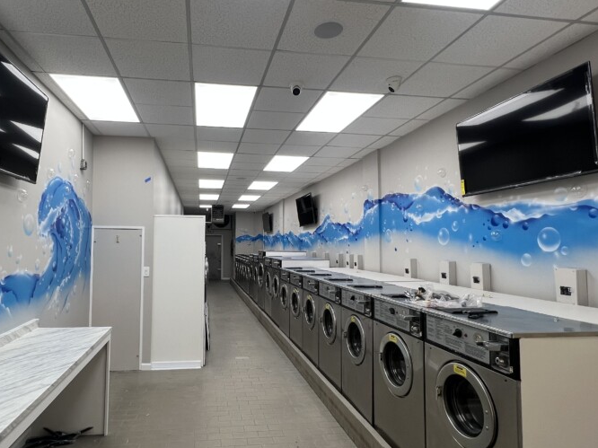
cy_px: 228
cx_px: 251
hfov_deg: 81.1
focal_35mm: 20
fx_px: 345
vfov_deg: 65.9
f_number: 1.8
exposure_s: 1/120
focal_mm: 1.57
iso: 64
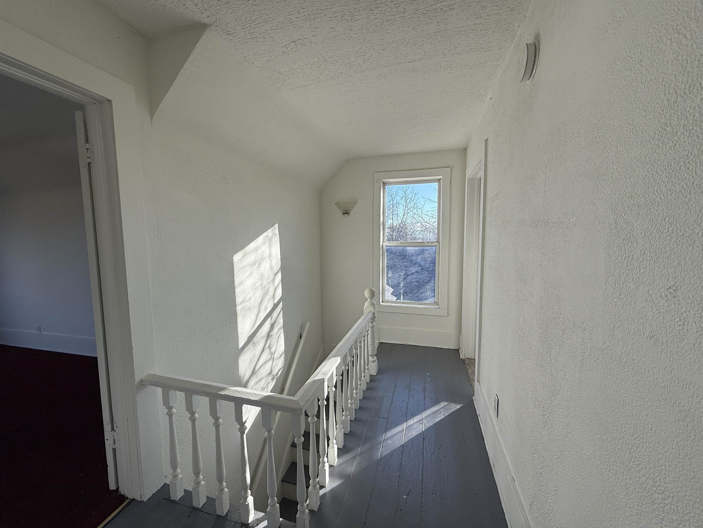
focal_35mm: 14
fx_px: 284
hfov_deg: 102.1
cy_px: 264
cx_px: 352
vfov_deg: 85.7
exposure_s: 1/486
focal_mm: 2.22
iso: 64
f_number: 2.2
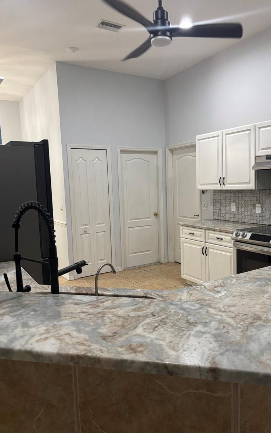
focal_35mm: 28
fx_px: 331
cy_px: 216
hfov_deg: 44.4
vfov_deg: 66.5
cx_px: 157
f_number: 1.6
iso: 200
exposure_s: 1/60
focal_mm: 5.96
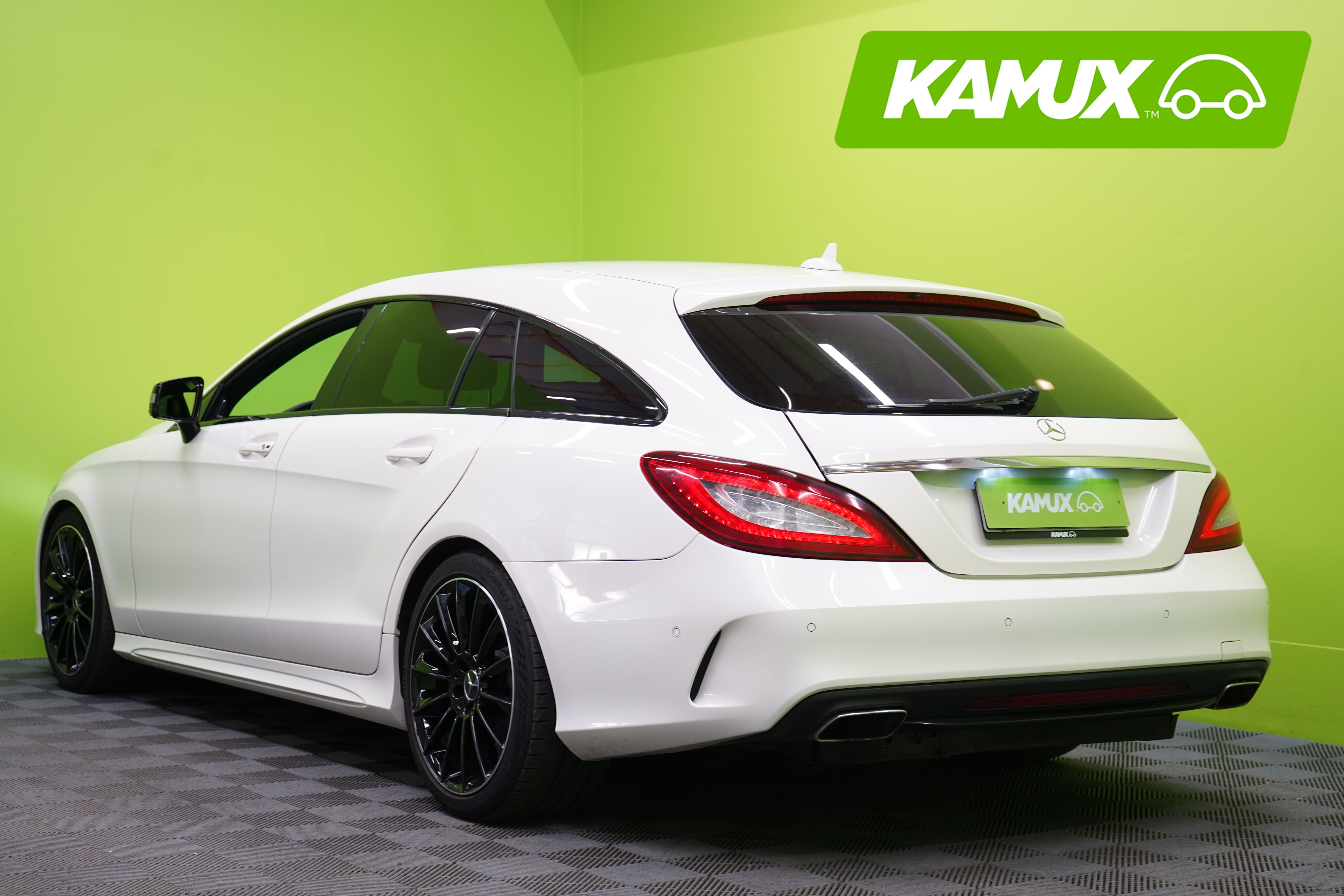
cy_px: 443
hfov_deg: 34.5
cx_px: 663
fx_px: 2165
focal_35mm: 58
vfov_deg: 23.4
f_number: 5.6
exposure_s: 1/30
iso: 400
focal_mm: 57
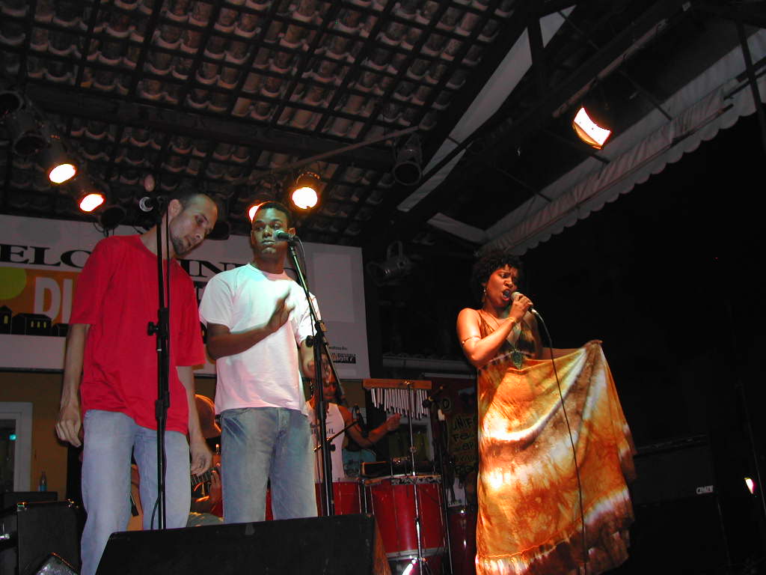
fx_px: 841
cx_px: 383
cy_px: 288
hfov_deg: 49.0
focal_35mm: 38
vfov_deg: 37.7
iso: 131
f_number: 2.8
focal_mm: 8
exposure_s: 1/60
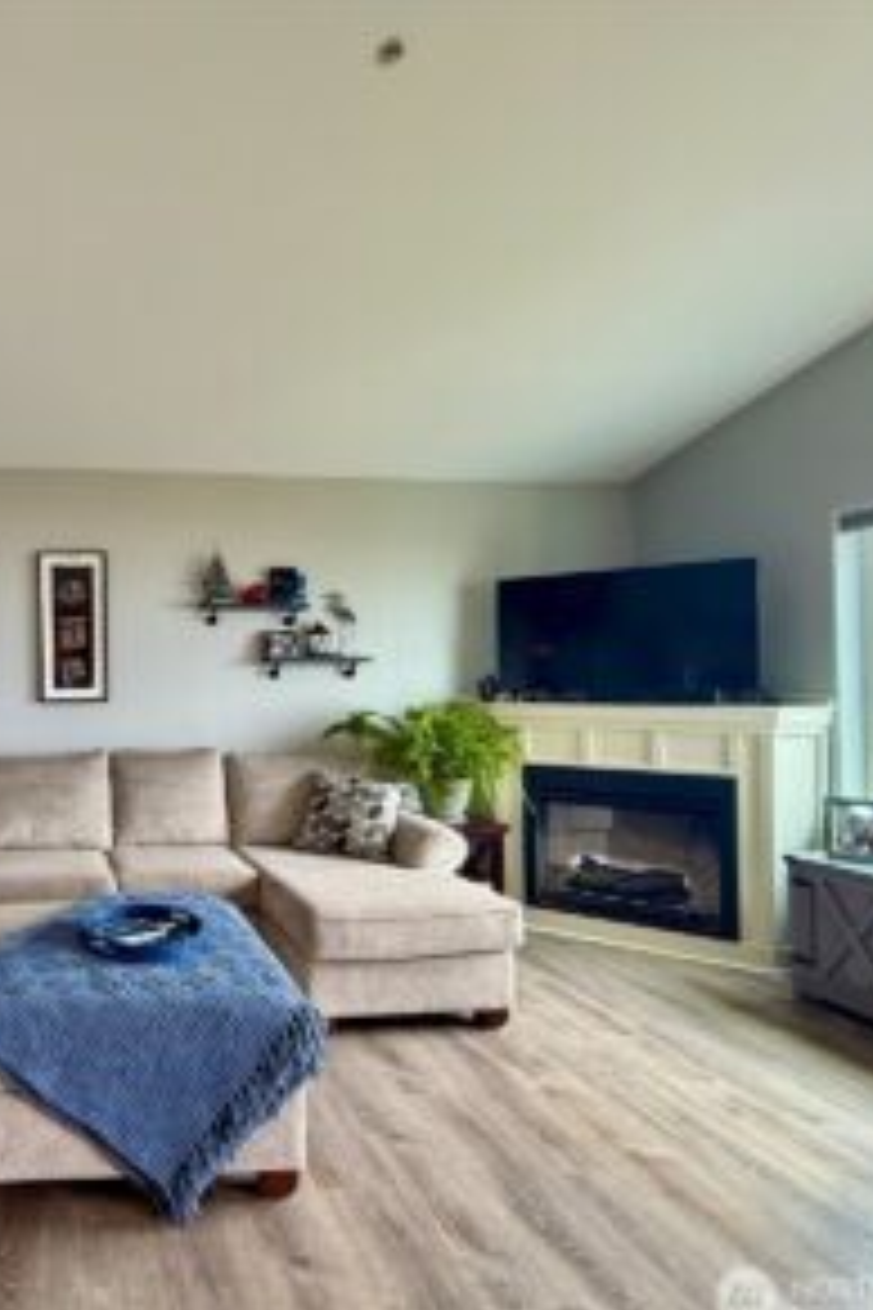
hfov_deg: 54.9
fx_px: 727
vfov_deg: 84.0
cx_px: 108
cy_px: 666
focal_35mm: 20
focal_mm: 2.22
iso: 160
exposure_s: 1/120
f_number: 2.2
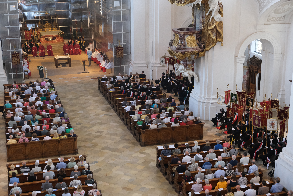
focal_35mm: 59
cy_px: 98
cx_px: 146
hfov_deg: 33.9
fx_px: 480
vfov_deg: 23.0
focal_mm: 39
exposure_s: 1/160
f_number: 5.6
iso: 4000
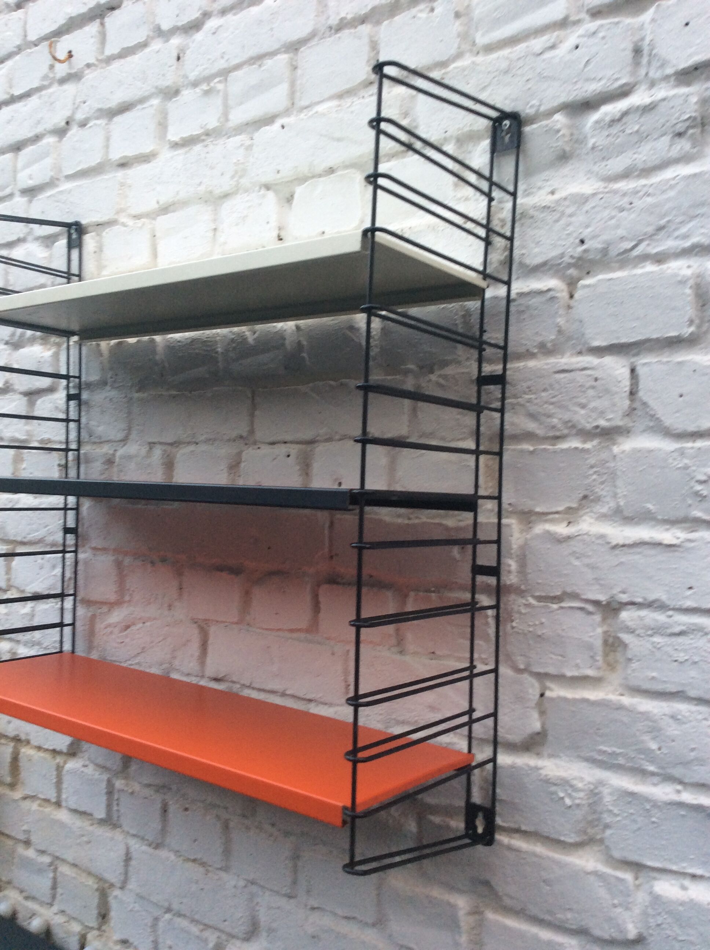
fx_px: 877
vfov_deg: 56.9
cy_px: 475
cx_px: 355
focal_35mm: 32
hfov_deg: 44.1
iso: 50
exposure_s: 1/25
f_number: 2.4
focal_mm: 3.3
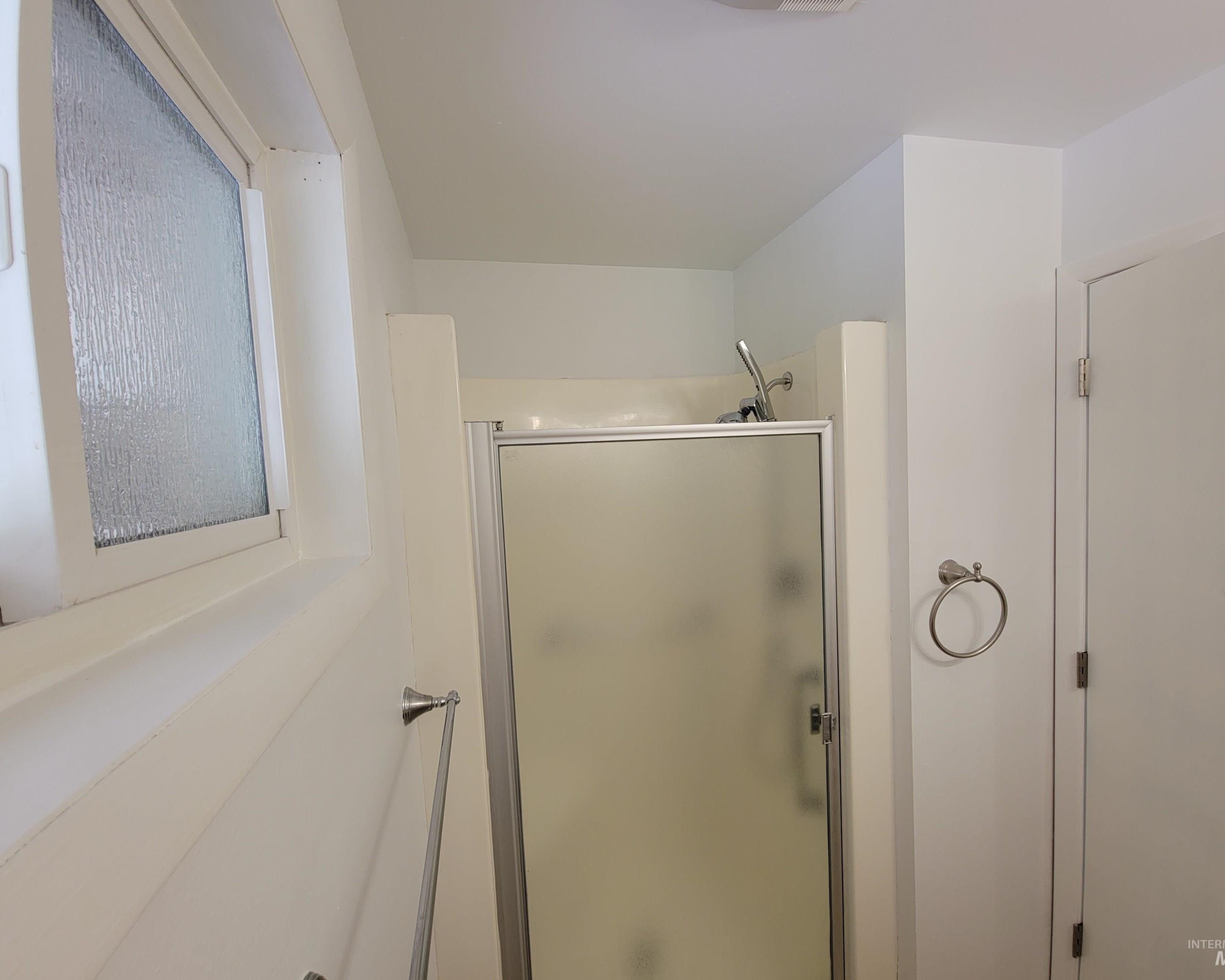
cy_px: 483
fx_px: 508
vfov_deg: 88.0
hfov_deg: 100.7
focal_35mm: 14
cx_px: 614
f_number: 2.2
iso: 100
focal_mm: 2.2
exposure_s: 1/60
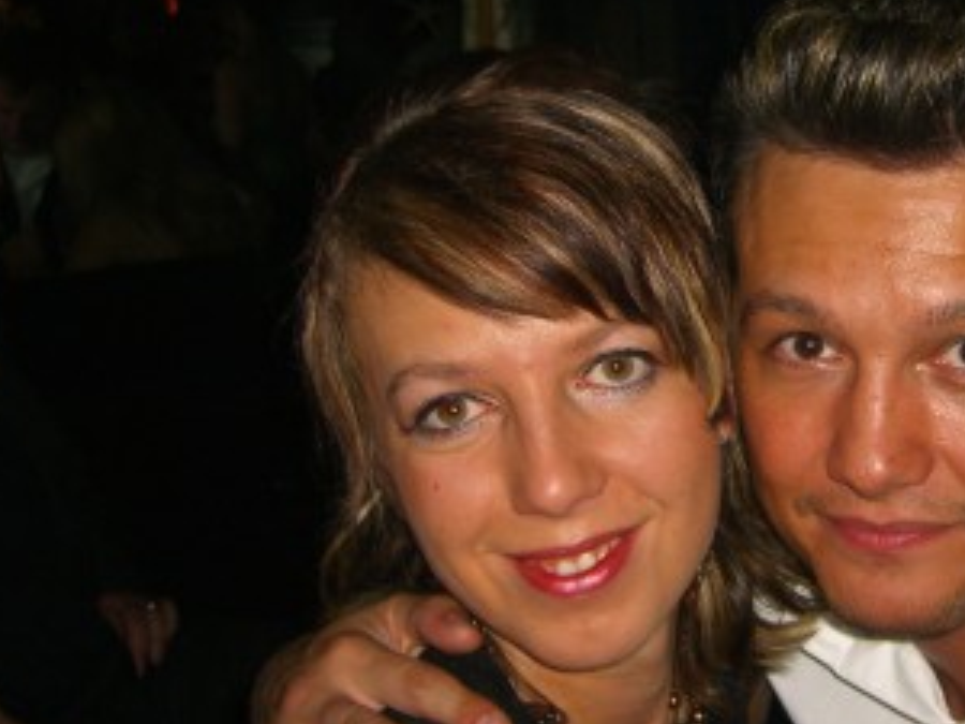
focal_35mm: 76
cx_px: 788
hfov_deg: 25.2
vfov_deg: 19.4
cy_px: 348
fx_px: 2119
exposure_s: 1/60
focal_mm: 7.9
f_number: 2.8
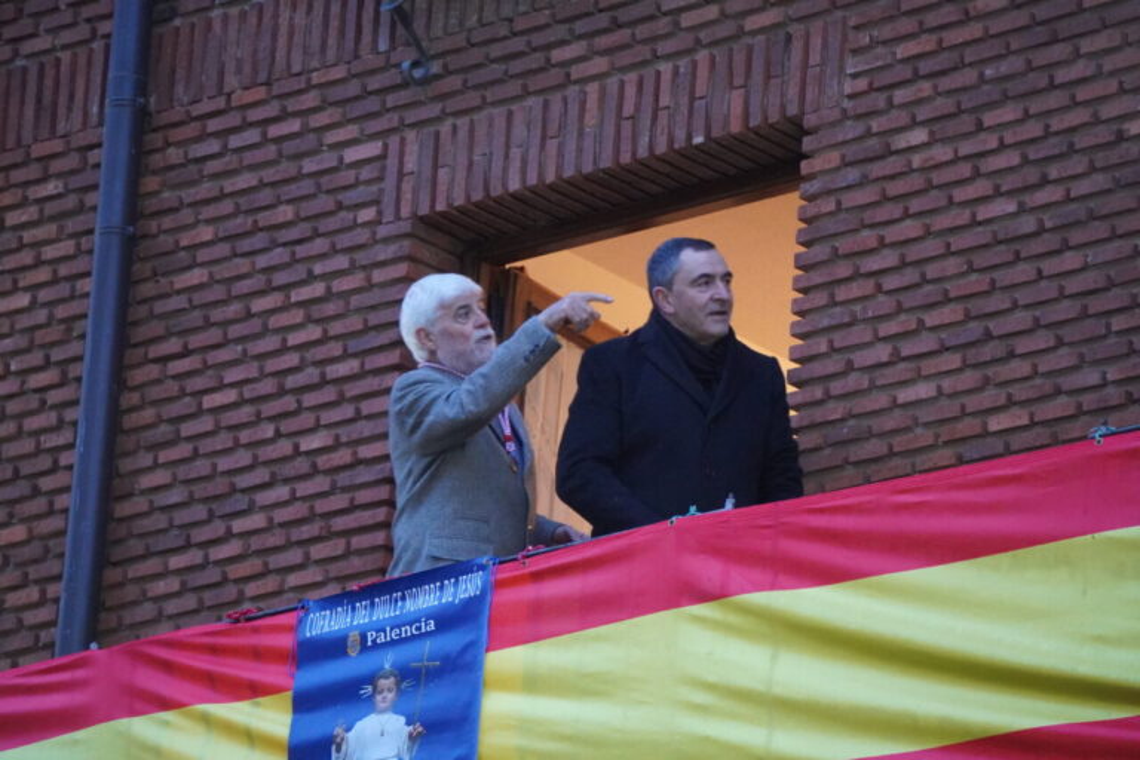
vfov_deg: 5.2
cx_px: 570
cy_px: 380
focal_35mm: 264
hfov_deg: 7.8
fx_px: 8359
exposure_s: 1/50
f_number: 6.3
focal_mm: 176
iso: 6400
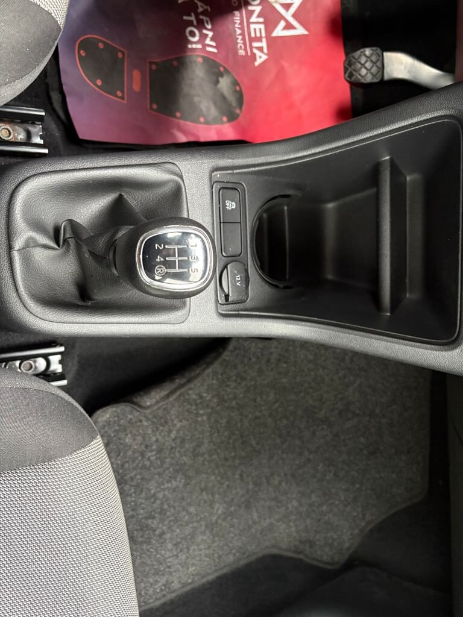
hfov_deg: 53.1
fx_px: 464
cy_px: 308
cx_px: 232
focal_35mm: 26
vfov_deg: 67.3
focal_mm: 5.96
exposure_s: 1/30
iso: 640
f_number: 1.6
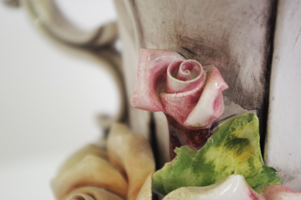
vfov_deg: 18.9
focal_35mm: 72
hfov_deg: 28.1
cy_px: 100
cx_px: 150
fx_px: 602
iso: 1600
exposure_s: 1/100
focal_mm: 47.5
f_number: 5.6
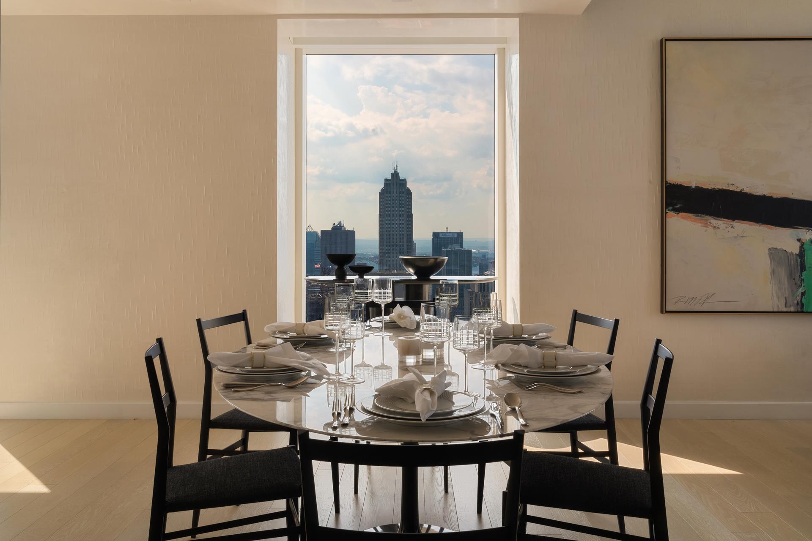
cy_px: 270
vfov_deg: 43.6
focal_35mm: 30
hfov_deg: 61.9
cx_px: 406
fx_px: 677
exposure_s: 1/10
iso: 640
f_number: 22
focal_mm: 30
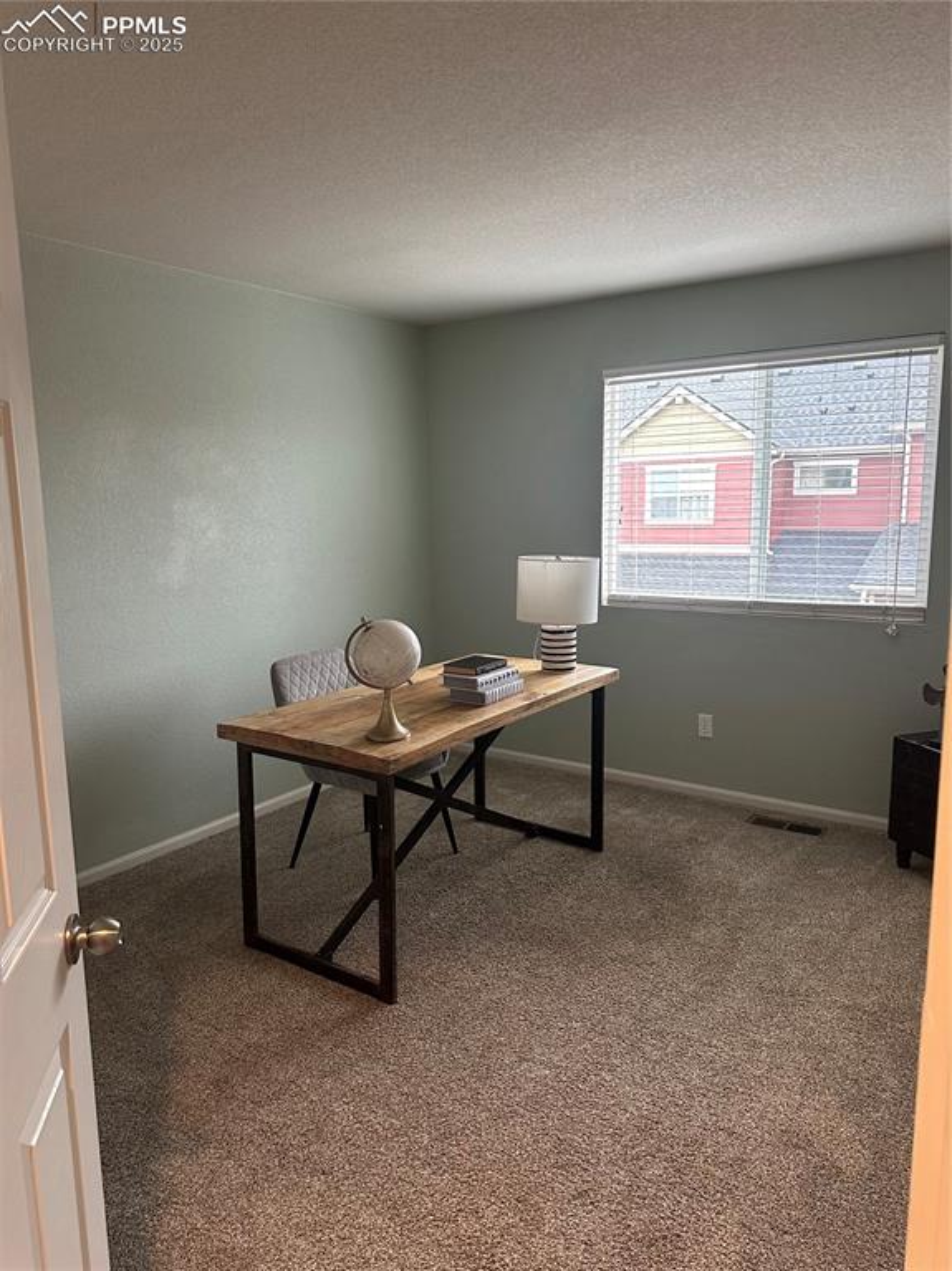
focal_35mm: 24
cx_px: 476
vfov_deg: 71.6
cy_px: 636
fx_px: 881
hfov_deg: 56.8
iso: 320
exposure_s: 1/60
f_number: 1.78
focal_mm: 6.86
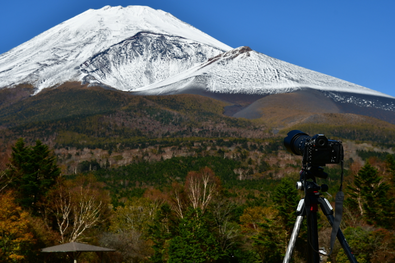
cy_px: 132
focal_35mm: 69
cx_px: 198
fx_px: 757
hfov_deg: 29.2
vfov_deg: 19.7
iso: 100
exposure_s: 1/400
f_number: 9
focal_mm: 46
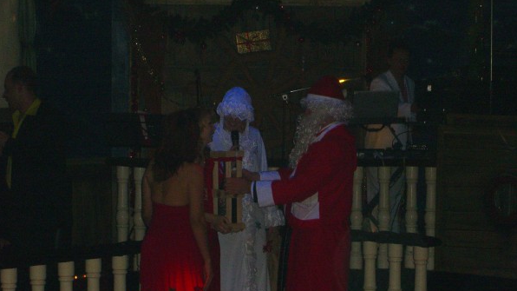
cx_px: 258
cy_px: 178
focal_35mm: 125
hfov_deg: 17.2
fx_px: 1713
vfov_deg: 9.7
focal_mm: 23.7
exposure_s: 1/60
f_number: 5.1
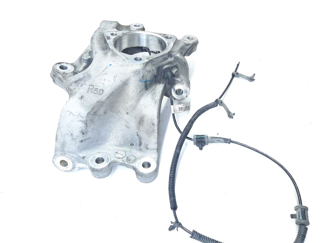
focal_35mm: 29
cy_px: 127
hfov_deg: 61.6
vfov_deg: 48.2
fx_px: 271
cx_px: 165
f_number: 2
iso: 200
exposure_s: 1/50
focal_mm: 4.6
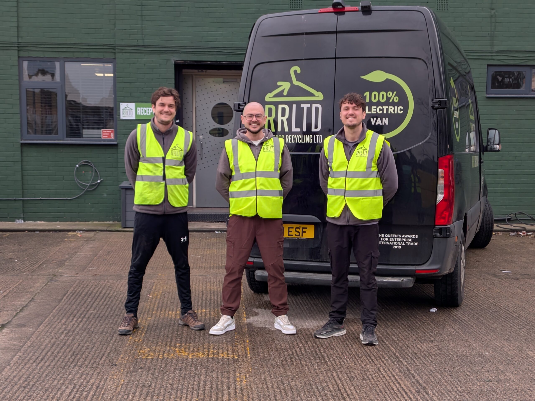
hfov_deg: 38.9
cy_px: 200
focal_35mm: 49
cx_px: 268
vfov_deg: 29.7
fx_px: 757
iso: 38
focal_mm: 4.53
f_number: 1.7
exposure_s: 1/345
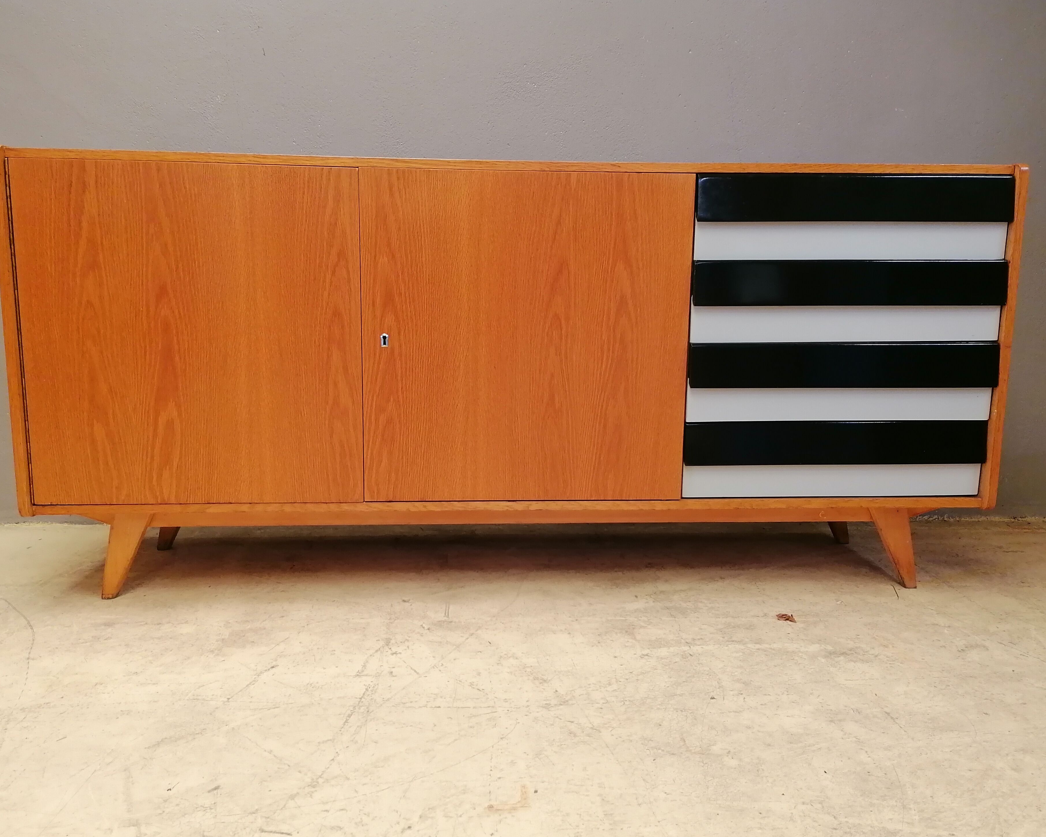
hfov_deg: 60.4
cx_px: 521
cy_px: 421
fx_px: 898
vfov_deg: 50.0
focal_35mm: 29
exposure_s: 1/33.3
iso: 160
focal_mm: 4.75
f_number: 1.8
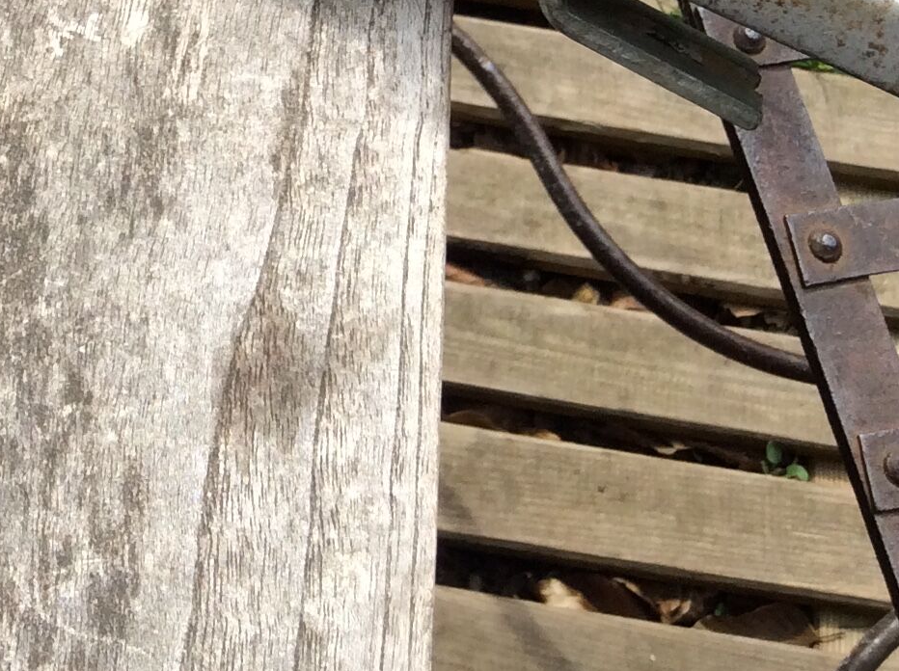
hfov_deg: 21.0
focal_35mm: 89
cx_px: -71
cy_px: -180
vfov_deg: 15.8
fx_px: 2308
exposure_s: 1/1021
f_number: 2.4
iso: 32
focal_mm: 3.3
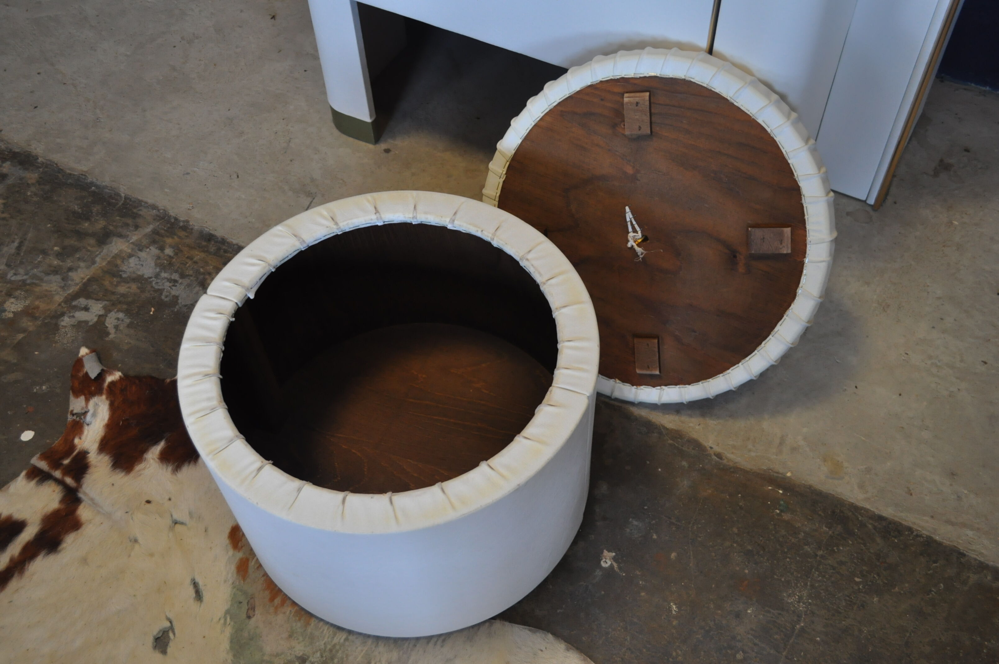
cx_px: 500
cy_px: 332
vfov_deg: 36.8
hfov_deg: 53.2
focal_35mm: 36
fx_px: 998
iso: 800
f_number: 4
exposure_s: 1/60
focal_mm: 24
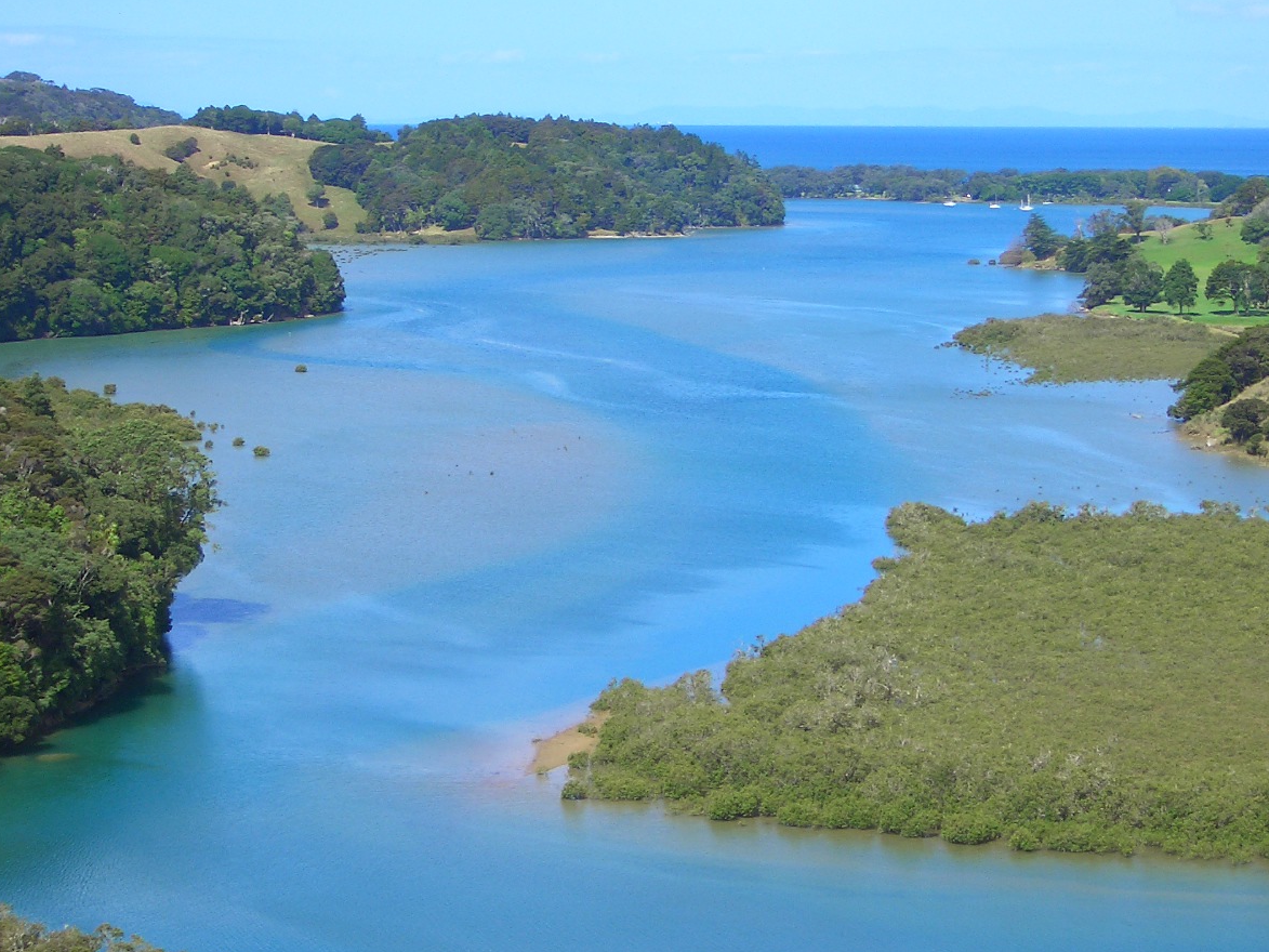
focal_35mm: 96
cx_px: 682
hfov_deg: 20.4
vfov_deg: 15.4
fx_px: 3520
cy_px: 513
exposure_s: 1/200
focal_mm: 14.6
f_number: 7
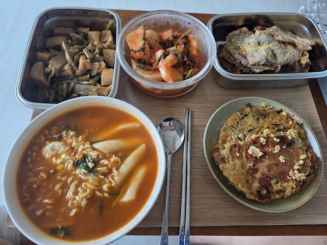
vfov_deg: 58.9
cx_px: 164
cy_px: 122
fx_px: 217
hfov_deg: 73.9
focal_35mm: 23
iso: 80
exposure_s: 1/120
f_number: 1.8
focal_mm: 5.4
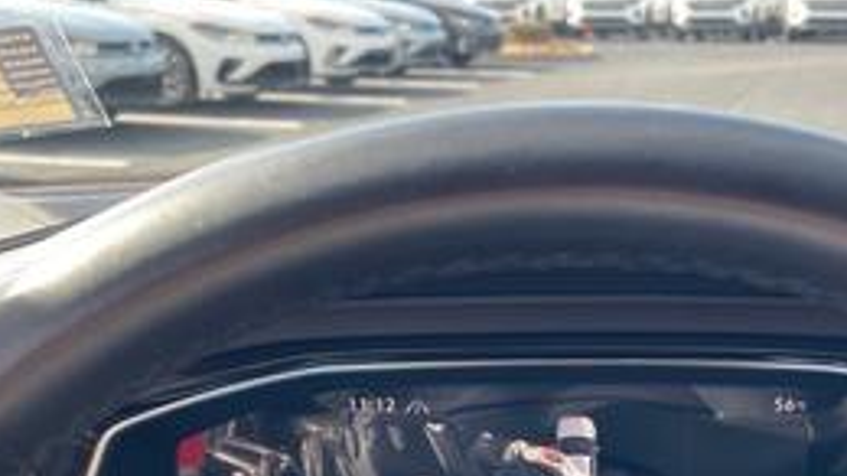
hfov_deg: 37.4
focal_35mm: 55
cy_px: 496
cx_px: 580
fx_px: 1235
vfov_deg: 20.9
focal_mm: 5.1
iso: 32
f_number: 1.6
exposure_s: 1/211
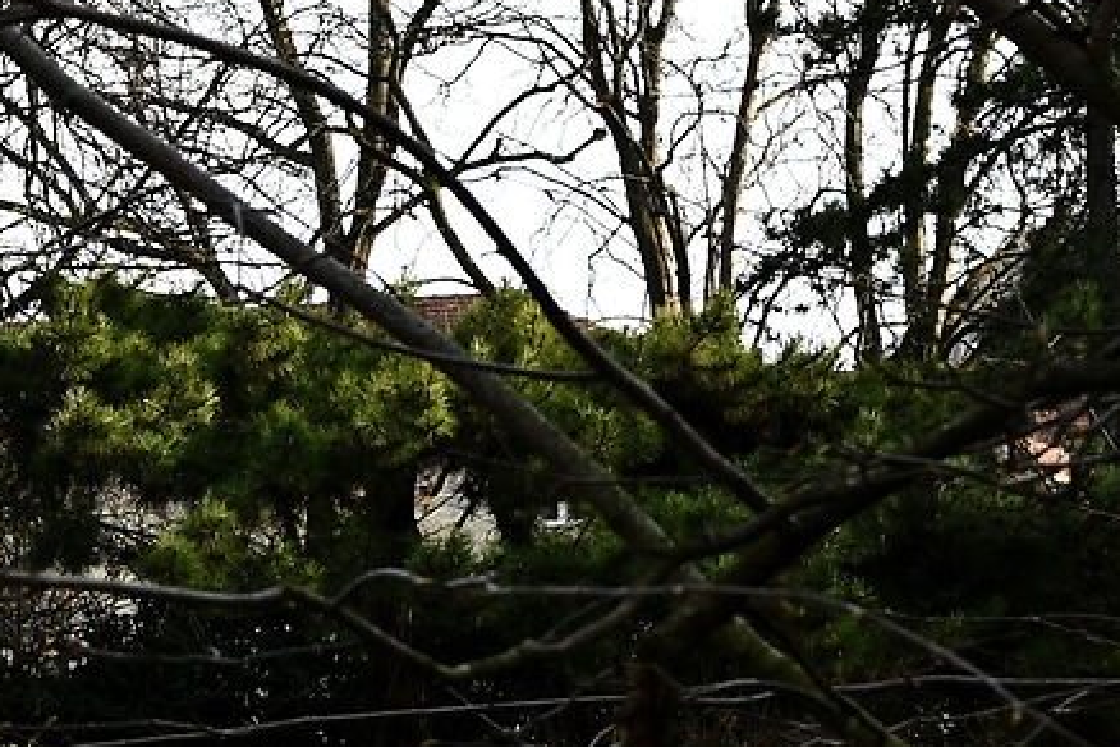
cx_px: -795
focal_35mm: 219
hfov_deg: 9.0
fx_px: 6813
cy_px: 940
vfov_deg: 6.2
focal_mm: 40
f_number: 11
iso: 100
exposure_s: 1/25
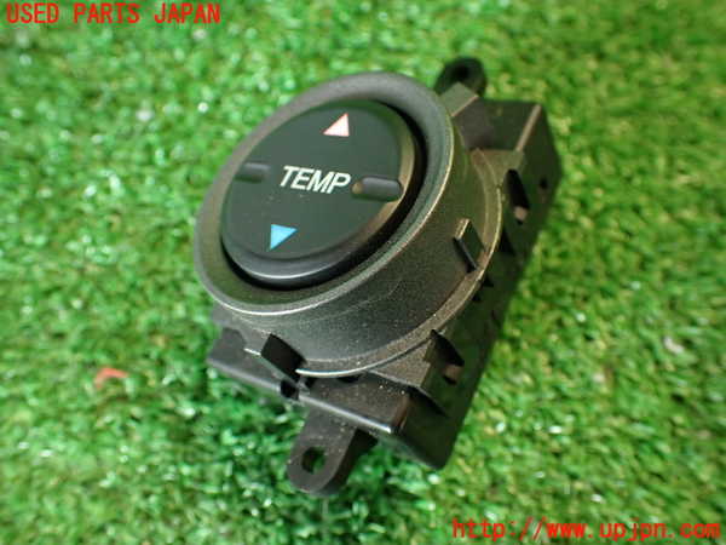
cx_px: 363
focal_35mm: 32
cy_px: 272
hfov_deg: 56.8
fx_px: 671
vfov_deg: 44.2
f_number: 2.4
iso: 400
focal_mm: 5.79
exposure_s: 1/30
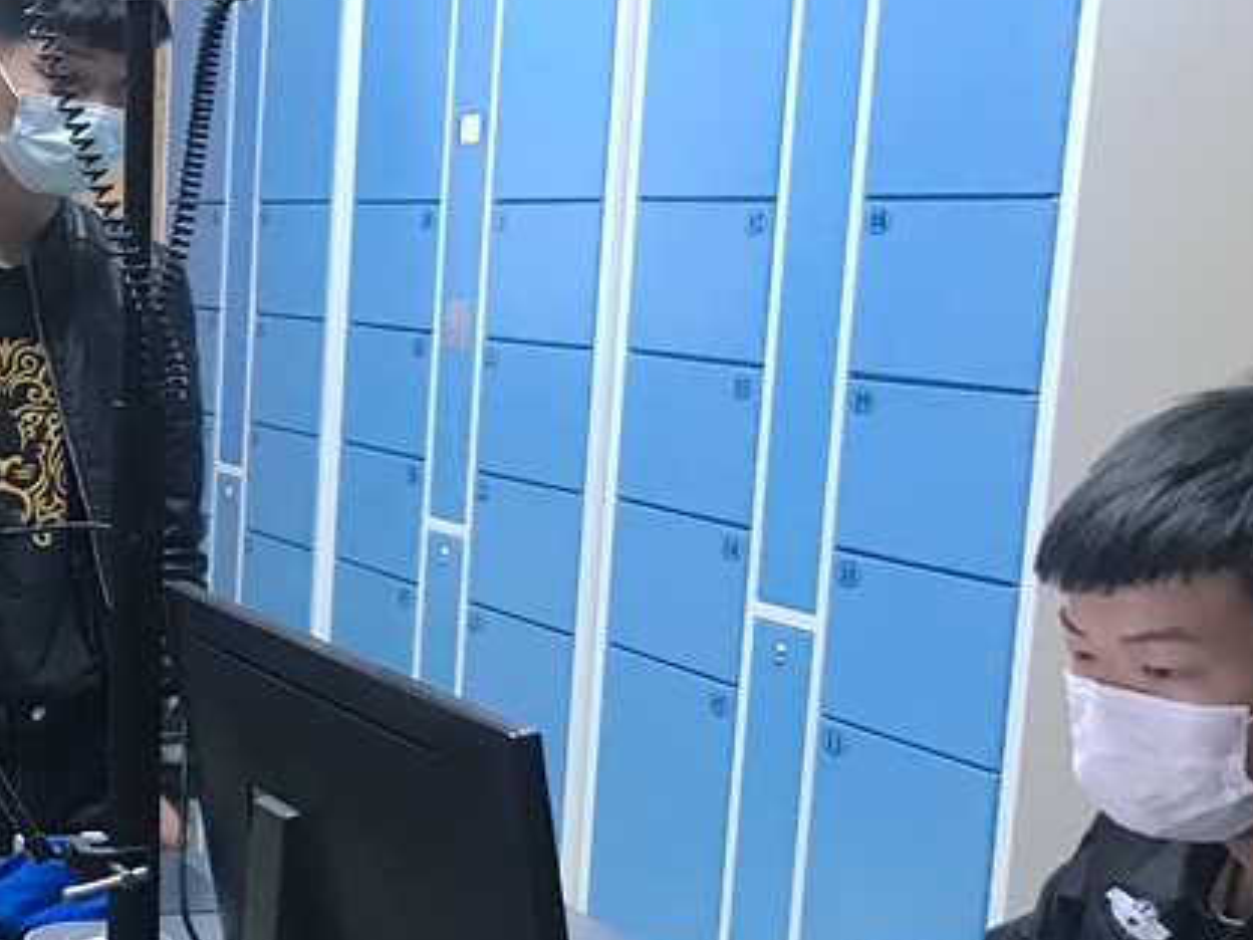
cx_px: -172
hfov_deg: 25.8
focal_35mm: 69
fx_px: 2498
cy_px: 723
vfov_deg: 21.1
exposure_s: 1/17
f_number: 1.8
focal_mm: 3.99
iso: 100
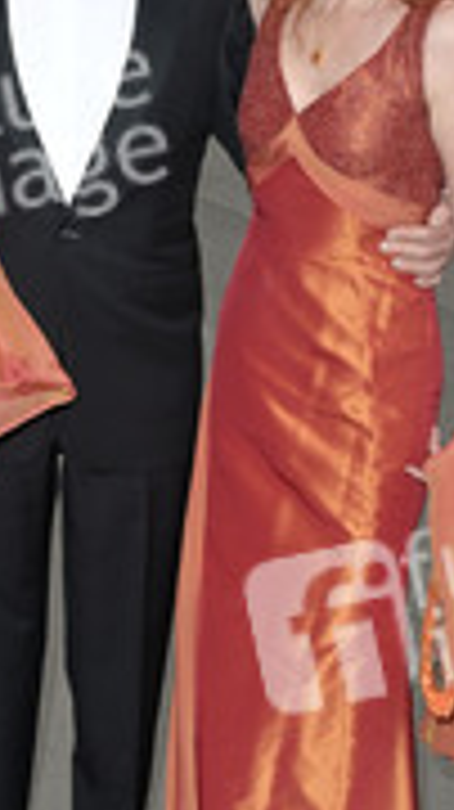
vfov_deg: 29.4
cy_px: 382
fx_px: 1544
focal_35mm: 72
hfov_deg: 16.6
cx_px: 67
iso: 500
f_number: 8
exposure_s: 1/250
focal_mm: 31
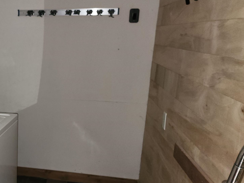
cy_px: 113
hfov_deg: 35.8
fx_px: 345
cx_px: 10
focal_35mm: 49
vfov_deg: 29.6
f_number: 1.8
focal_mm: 6.4
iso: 125
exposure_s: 1/13
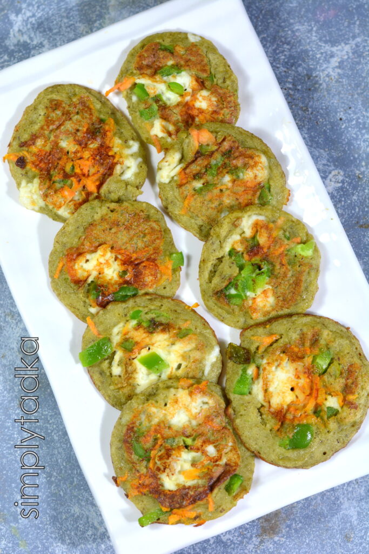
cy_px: 277
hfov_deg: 18.2
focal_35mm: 75
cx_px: 184
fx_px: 1153
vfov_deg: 27.0
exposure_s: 1/100
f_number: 5
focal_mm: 50
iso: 400
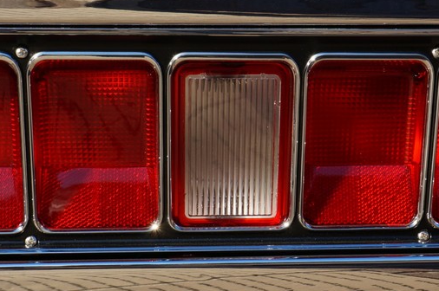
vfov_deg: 14.5
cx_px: 259
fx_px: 1145
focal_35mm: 94
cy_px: 165
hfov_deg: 21.7
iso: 100
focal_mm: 31
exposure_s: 1/100
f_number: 13
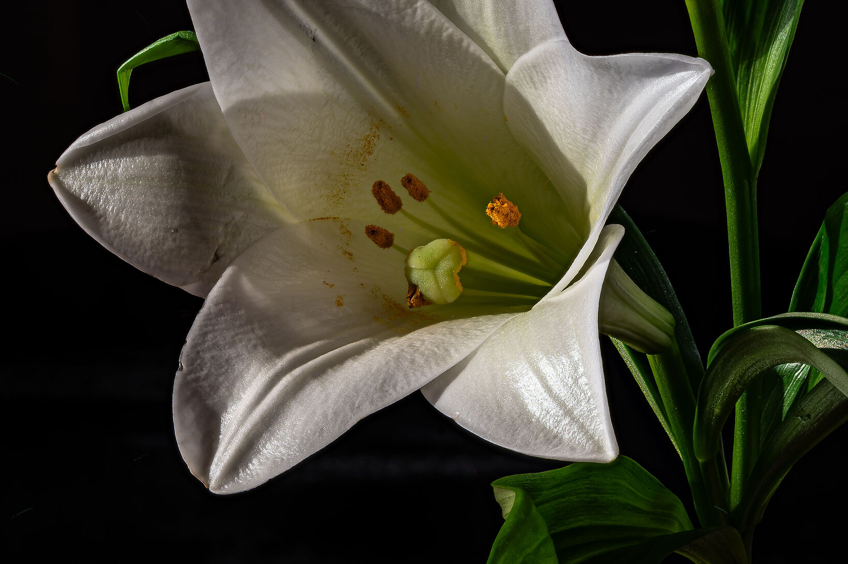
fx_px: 3602
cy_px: 220
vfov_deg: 9.0
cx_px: 479
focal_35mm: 153
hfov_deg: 13.4
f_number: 14
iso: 100
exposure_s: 1/20
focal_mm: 105
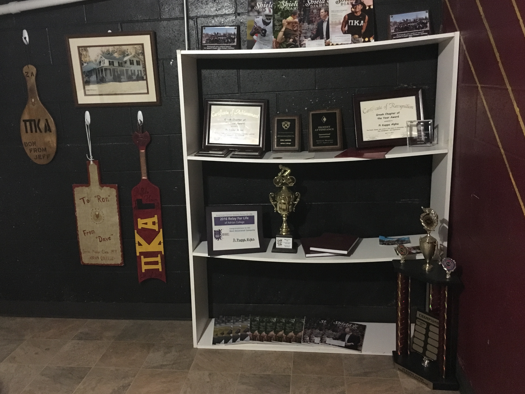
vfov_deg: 44.1
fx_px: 485
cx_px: 244
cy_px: 185
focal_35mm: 32
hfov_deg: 56.8
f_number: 2.2
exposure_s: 1/15
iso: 800
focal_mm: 4.15
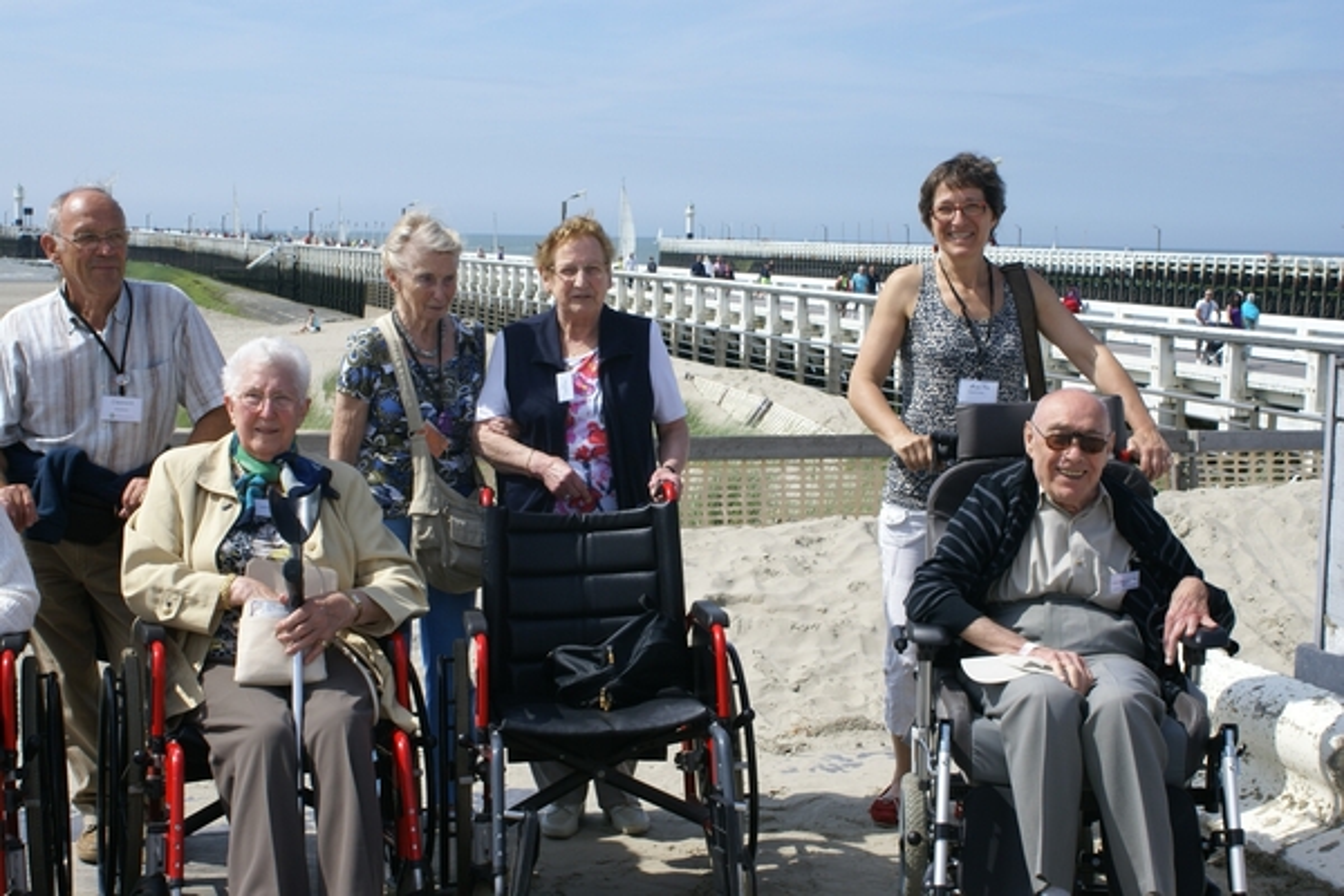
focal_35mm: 52
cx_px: 672
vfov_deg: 25.8
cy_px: 448
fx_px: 1960
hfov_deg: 37.9
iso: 100
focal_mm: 35
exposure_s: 1/250
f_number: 9
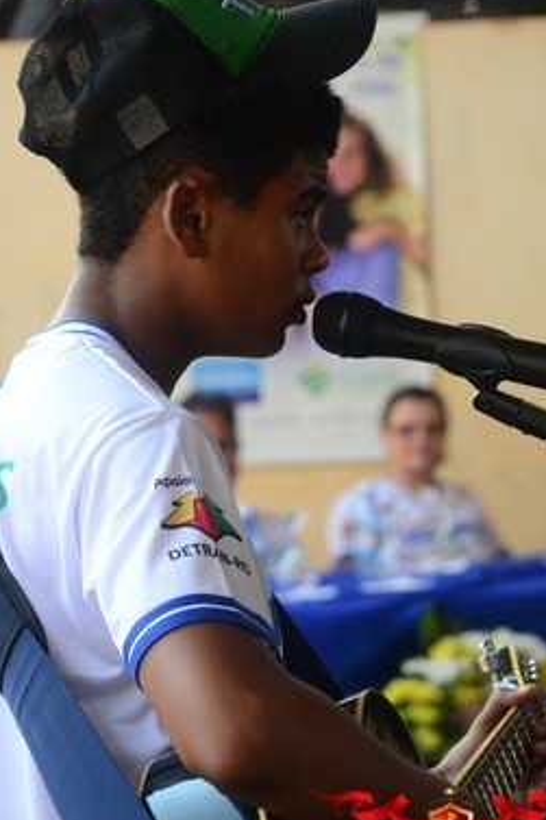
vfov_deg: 8.5
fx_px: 5501
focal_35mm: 242
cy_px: 439
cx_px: 287
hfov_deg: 5.7
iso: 400
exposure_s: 1/160
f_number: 8
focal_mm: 135
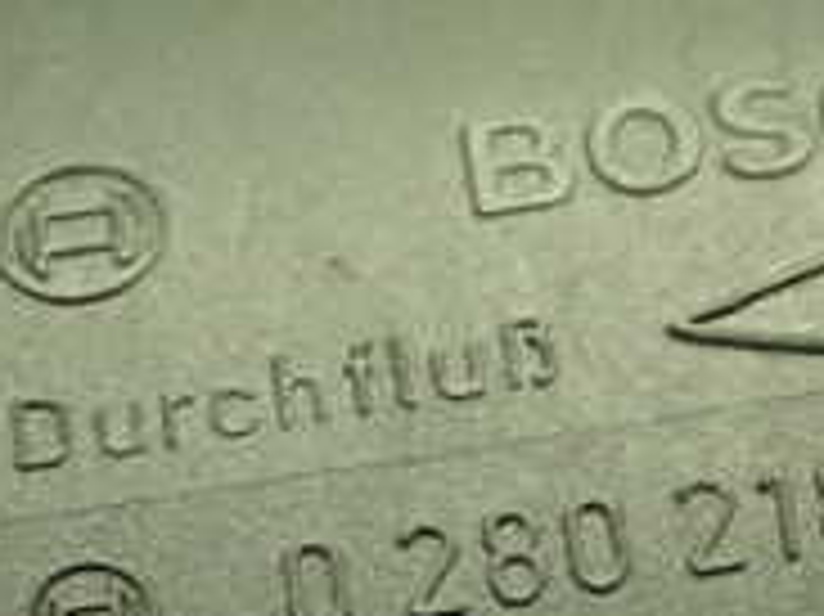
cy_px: 652
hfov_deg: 12.8
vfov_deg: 9.5
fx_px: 3663
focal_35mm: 154
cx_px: 608
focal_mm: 8.4
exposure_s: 1/40
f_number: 3.1
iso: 800
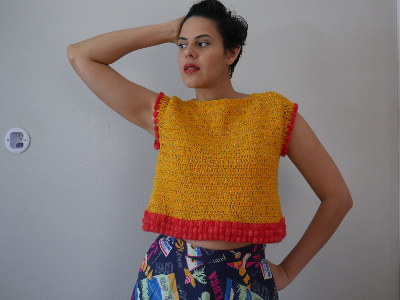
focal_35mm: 40
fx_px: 462
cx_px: 200
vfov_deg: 36.0
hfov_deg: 46.8
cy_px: 150
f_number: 4.5
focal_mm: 20
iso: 400
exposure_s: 1/25
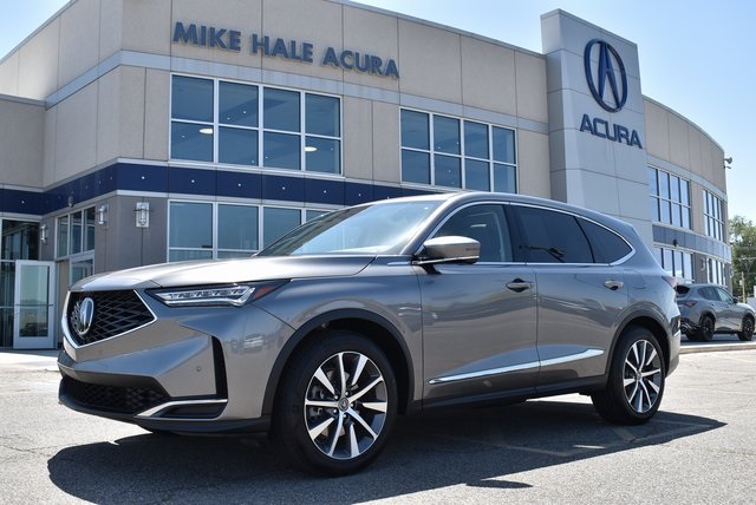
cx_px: 378
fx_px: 788
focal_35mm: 38
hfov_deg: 51.2
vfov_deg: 35.6
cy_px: 252
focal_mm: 25
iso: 100
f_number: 8
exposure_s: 1/250
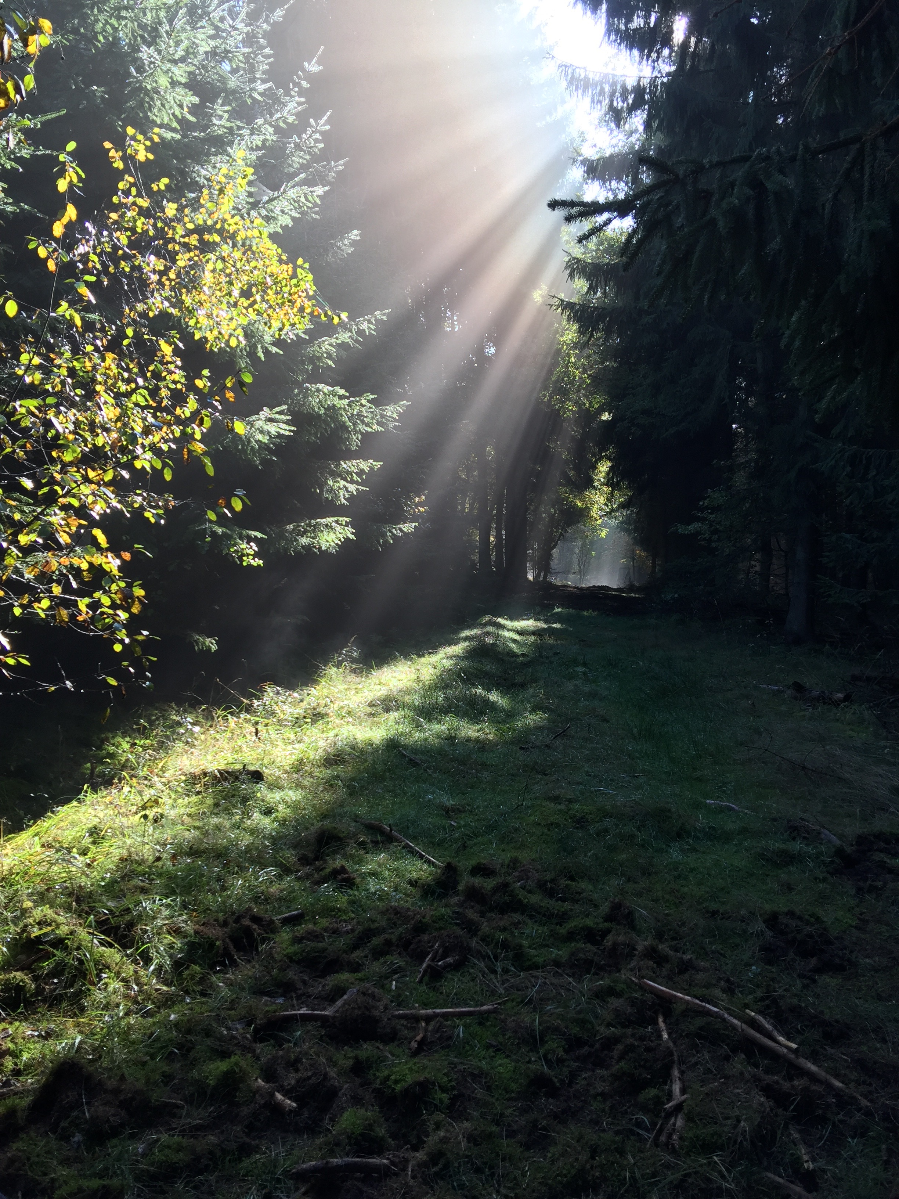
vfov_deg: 61.7
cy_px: 600
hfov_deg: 48.2
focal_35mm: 29
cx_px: 450
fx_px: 1004
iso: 32
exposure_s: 1/265
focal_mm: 4.15
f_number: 2.2
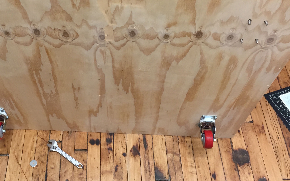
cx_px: 100
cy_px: 90
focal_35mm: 42
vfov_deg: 30.5
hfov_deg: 46.5
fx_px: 332
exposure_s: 1/30
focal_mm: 4.15
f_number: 2.2
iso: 100
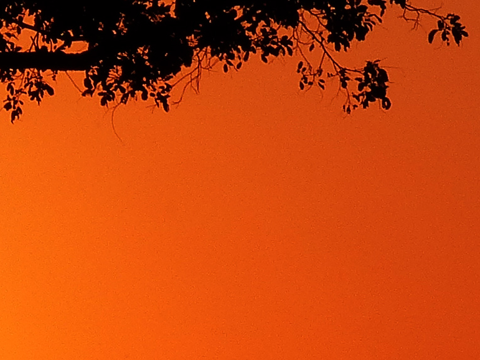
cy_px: 178
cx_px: -377
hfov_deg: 1.4
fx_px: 20075
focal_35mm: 1448
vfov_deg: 1.0
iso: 160
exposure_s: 1/1600
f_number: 5
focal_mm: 50.2
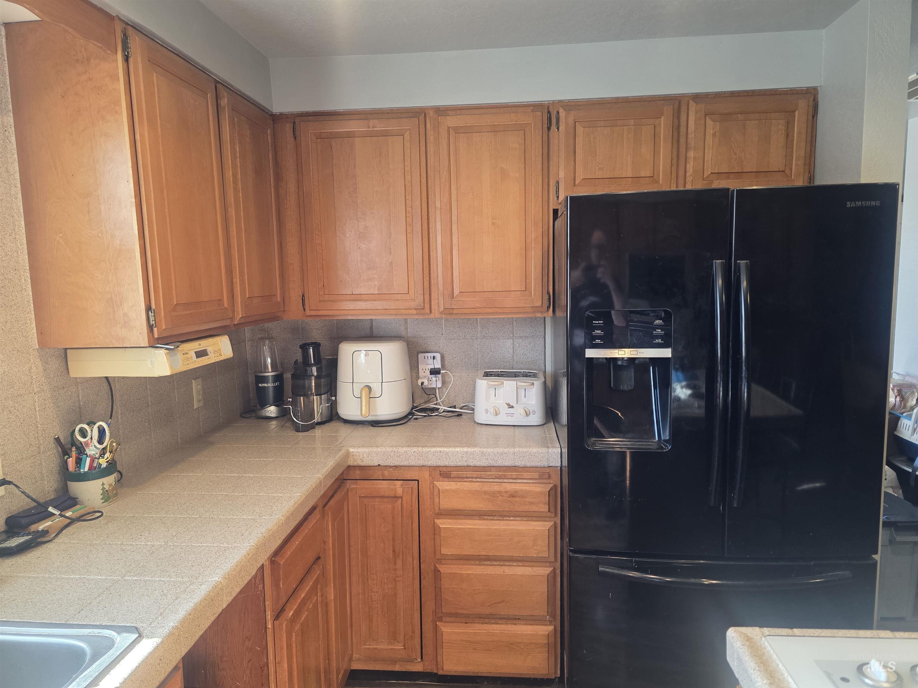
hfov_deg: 73.9
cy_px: 344
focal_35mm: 23
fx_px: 610
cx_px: 459
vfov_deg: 58.9
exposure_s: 1/120
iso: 200
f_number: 1.7
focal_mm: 6.3
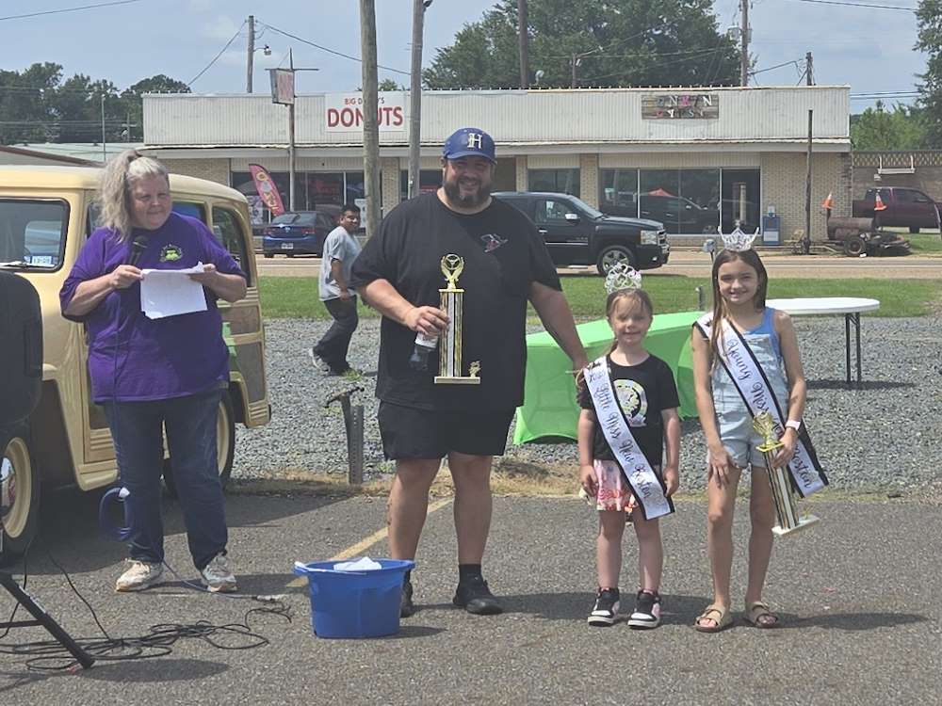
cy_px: 353
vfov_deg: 58.9
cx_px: 471
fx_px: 626
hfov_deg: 73.9
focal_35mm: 23
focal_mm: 5.4
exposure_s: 1/2417
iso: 25
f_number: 1.8
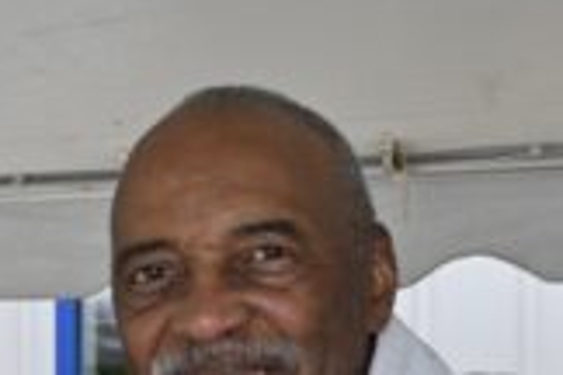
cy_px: 849
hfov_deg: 13.6
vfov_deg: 8.5
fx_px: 2336
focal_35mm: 149
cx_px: 17
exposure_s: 1/100
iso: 400
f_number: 20
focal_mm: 31.5
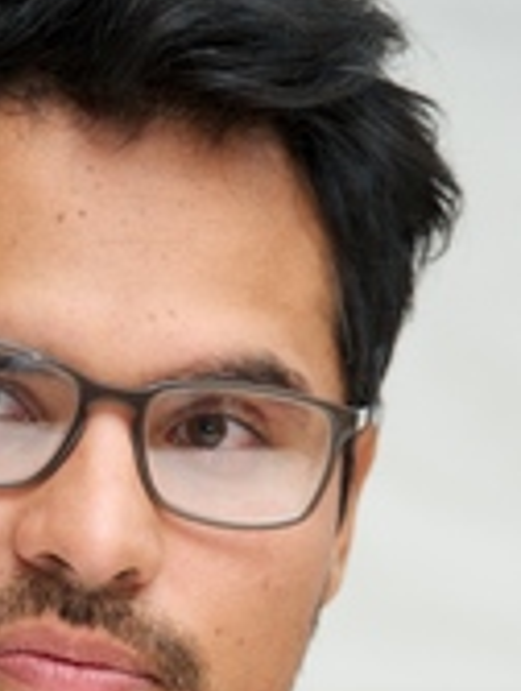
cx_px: 211
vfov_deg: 4.1
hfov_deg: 3.1
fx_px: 9636
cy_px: 670
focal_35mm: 482
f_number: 5.6
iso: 1000
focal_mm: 210
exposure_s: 1/60
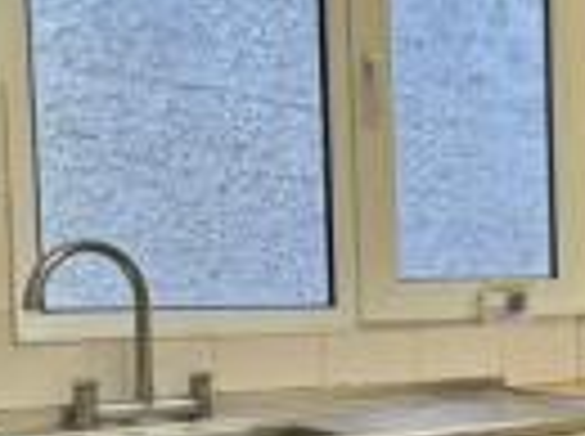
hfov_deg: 24.6
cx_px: 853
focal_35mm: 63
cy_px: 326
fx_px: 1063
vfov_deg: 23.0
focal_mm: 2.22
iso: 200
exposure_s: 1/100
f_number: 2.2
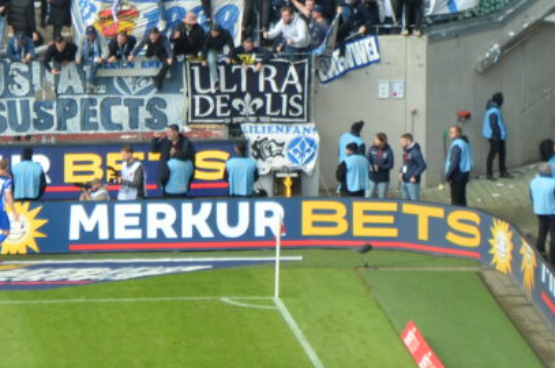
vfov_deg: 2.2
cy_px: -184
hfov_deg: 3.3
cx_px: 314
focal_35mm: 619
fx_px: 9527
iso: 400
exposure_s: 1/250
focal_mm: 105
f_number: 5.6
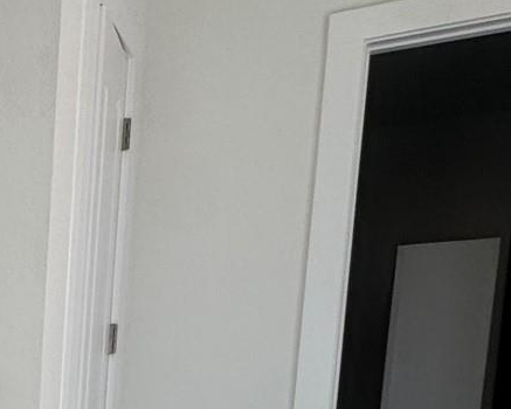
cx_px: -331
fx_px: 968
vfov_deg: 21.5
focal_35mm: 64
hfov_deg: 22.1
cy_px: 540
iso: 40
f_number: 2.2
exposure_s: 1/120
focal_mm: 2.22
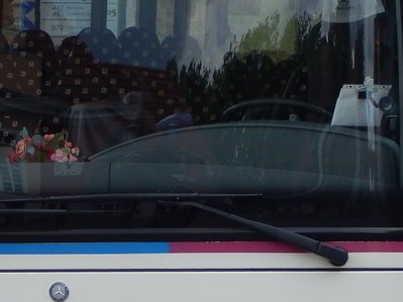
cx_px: 235
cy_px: 156
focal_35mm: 424
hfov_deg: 4.7
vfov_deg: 3.5
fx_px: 4935
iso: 125
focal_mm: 25.3
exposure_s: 1/500
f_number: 4.9
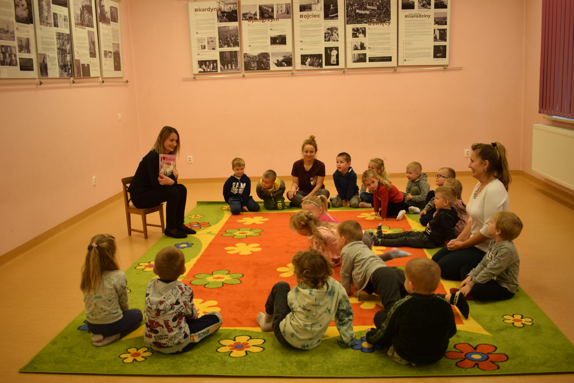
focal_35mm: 33
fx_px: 526
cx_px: 287
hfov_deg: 57.2
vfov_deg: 40.0
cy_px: 192
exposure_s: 1/80
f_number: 4.5
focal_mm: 22
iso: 400
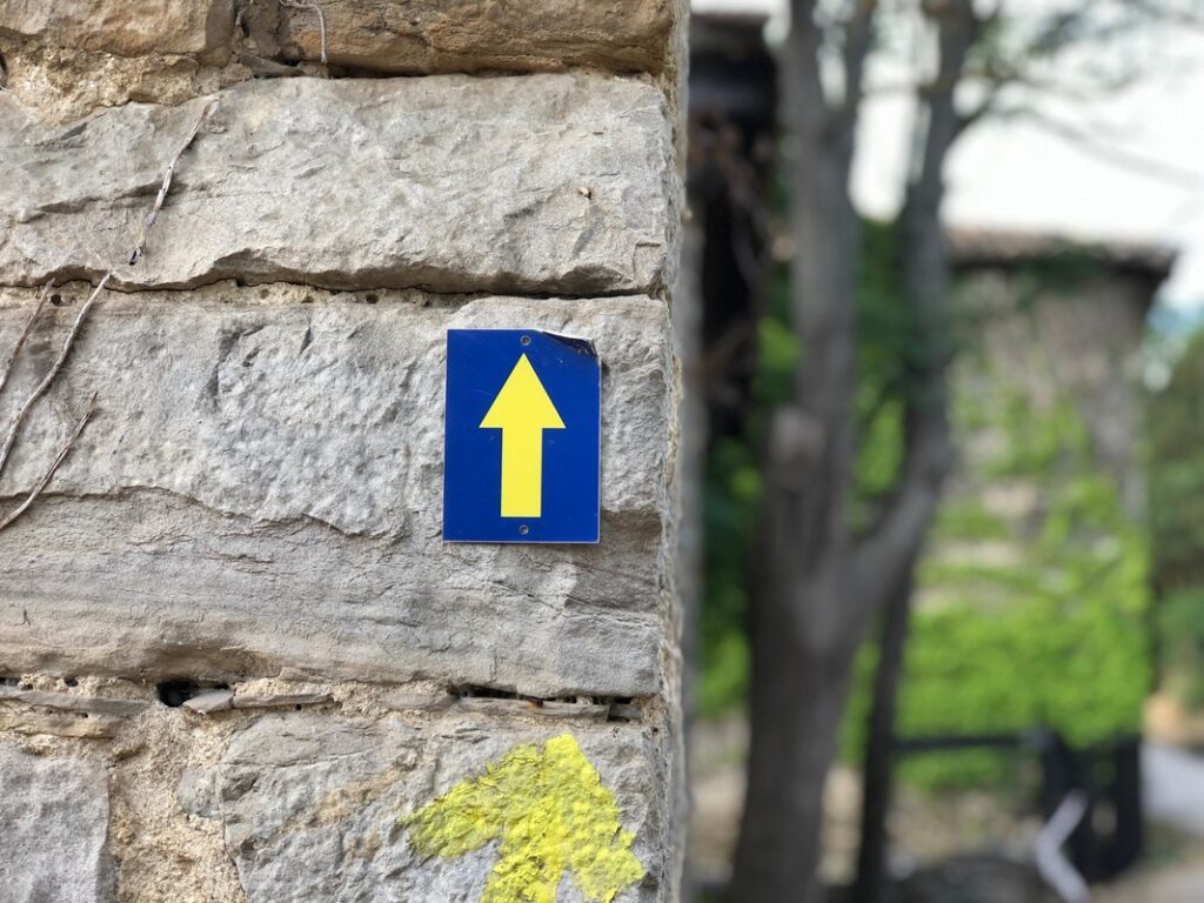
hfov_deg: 33.8
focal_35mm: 57
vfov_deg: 25.7
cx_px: 602
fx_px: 1983
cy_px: 452
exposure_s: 1/120
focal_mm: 6.6
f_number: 2.8
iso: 25
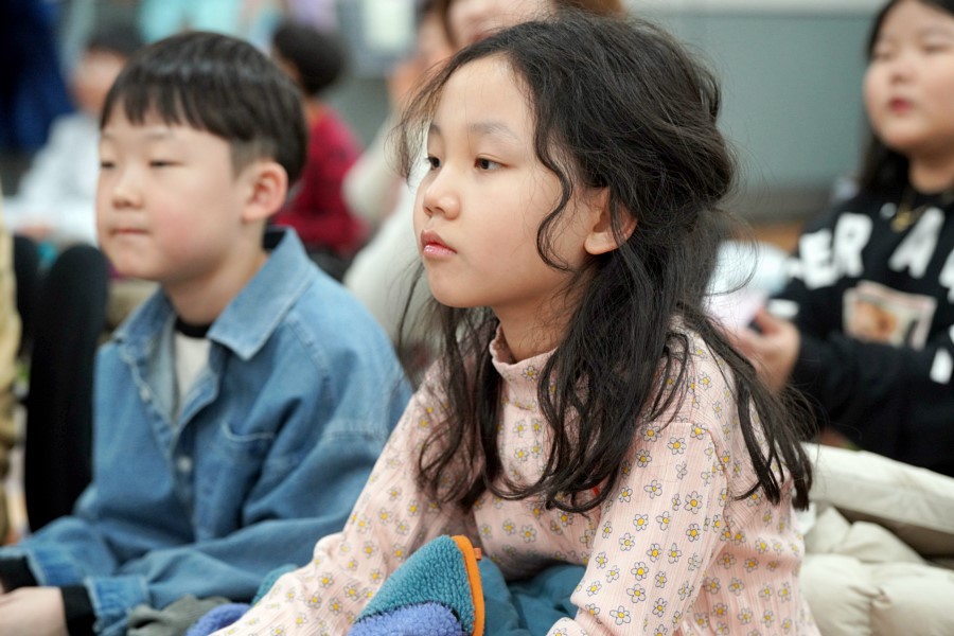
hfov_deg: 22.9
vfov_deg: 15.4
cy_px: 318
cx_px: 477
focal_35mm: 89
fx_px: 2358
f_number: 4
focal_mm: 89
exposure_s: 1/160
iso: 2500
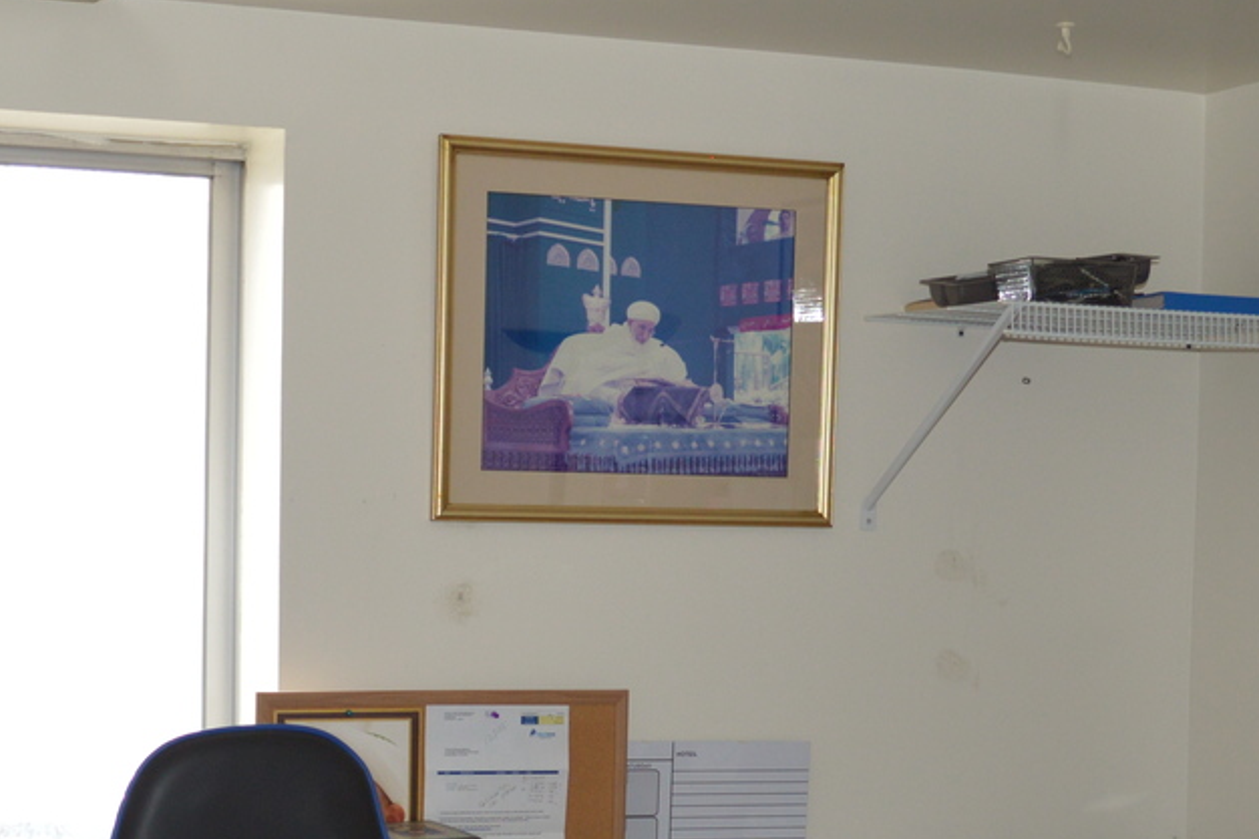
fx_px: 2447
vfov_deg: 19.0
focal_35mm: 70
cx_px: 489
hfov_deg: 28.8
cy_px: 785
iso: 400
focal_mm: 18
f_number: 3.5
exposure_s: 1/80
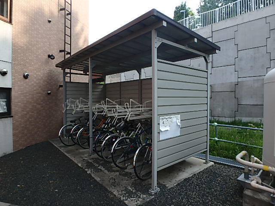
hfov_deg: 79.0
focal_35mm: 21
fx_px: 167
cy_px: 103
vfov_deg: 63.4
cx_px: 138
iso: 125
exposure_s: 1/400
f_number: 3.5
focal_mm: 3.7
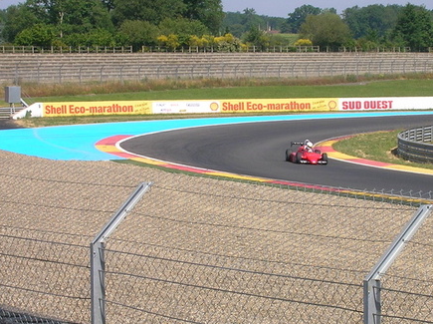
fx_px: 1974
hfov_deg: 12.5
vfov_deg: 9.4
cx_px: 286
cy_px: 201
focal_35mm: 158
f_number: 7.4
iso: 50
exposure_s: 1/187
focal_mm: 14.3
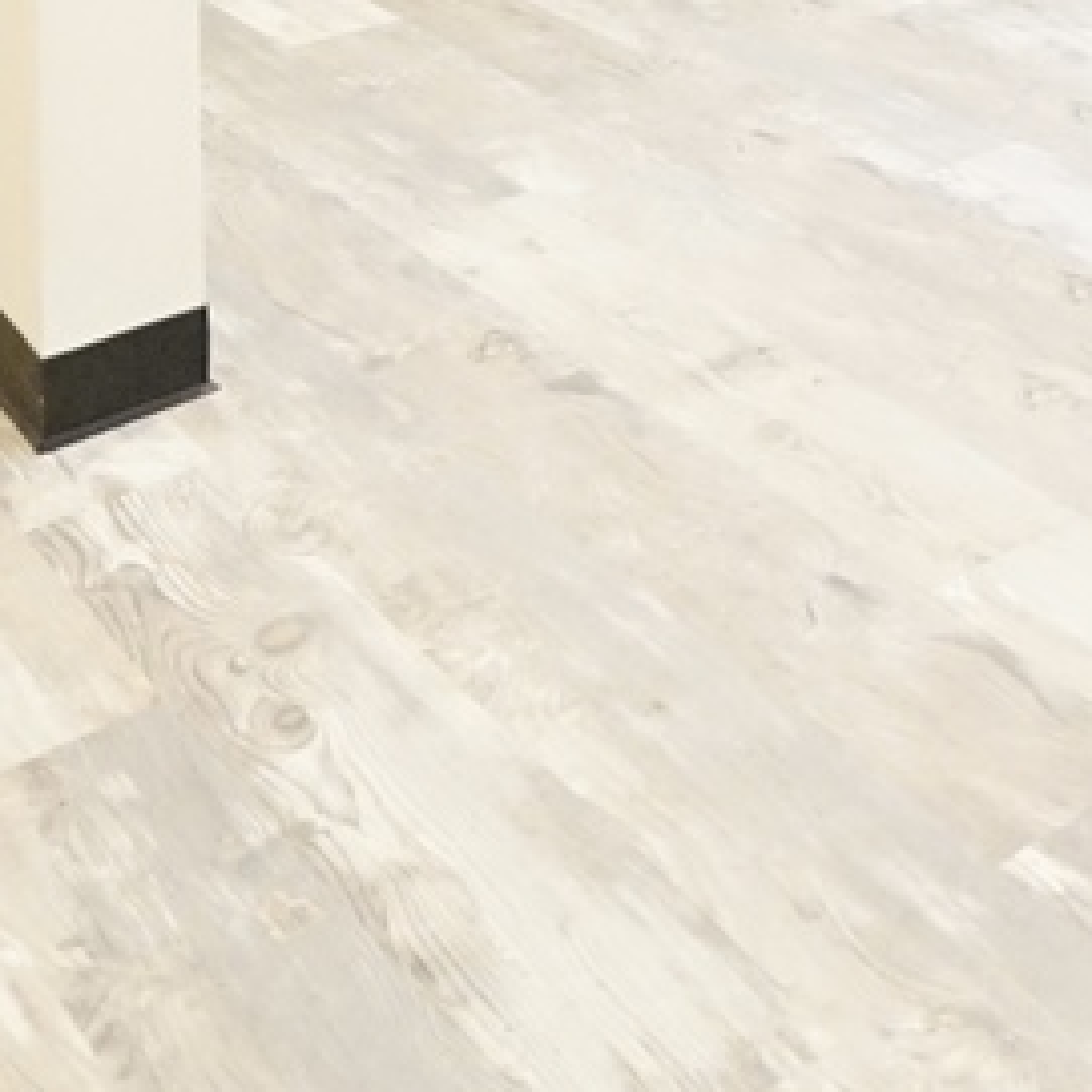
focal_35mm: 61
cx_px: 1507
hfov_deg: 23.9
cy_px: -790
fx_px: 2177
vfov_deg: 20.9
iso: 6400
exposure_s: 1/60
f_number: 4
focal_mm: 12
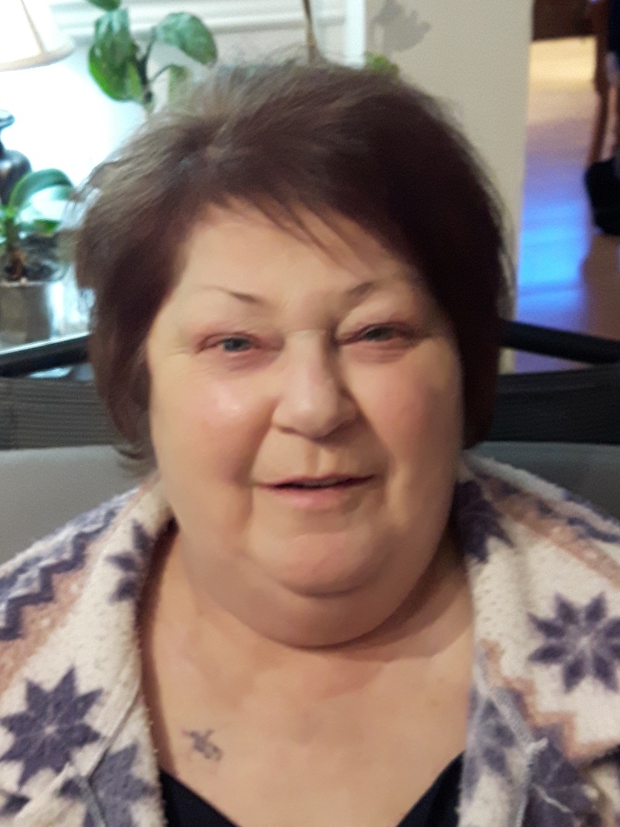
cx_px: 310
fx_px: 764
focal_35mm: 32
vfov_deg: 56.8
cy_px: 422
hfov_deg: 44.2
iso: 320
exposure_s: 1/17
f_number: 1.9
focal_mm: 3.7
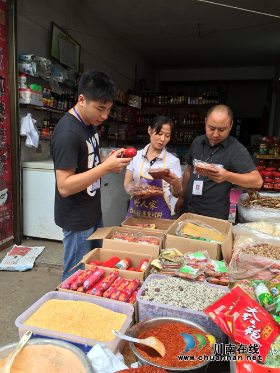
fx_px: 313
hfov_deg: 48.2
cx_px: 140
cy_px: 186
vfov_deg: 61.7
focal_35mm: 29
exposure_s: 1/150
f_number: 2.2
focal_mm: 4.15
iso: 32
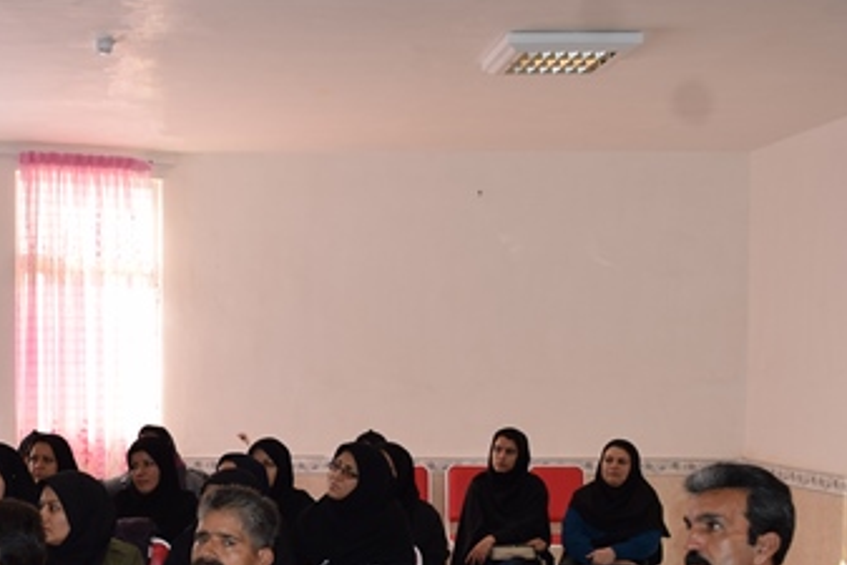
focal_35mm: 57
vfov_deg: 23.4
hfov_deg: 33.8
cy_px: 463
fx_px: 1342
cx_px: 143
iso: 250
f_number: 5.6
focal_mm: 20
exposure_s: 1/125
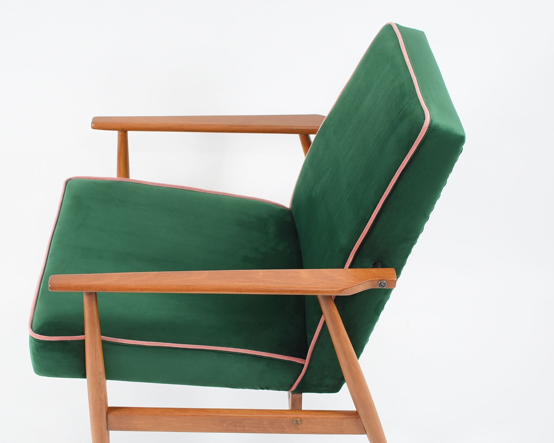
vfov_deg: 26.6
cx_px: 237
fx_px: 934
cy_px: 259
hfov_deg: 33.0
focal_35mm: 57
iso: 100
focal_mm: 26
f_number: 4
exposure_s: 1/10
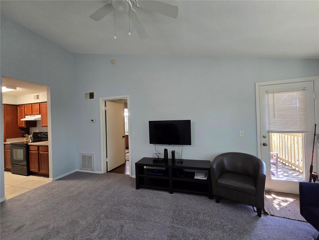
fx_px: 120
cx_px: 160
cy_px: 120
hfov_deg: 106.2
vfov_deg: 89.9
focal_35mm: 13
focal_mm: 2.2
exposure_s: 1/60
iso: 320
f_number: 2.2
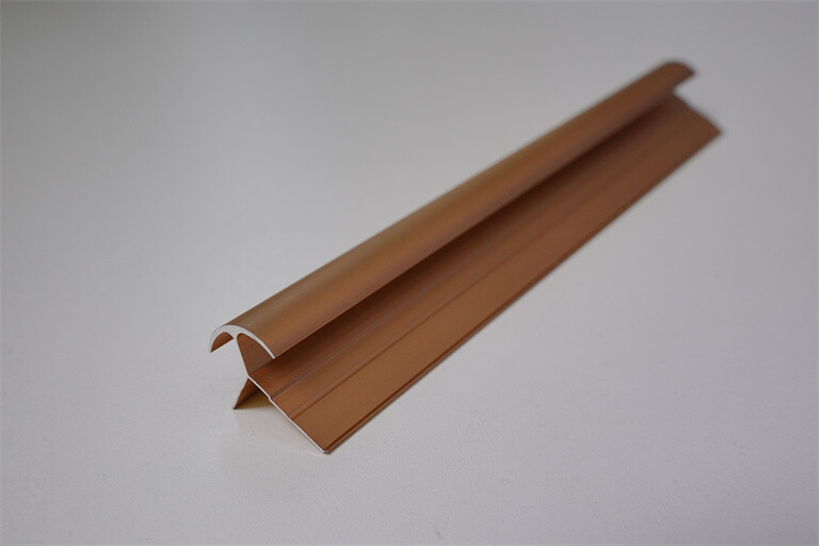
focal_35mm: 42
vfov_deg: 31.9
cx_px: 410
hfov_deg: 46.4
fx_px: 955
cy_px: 273
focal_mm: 42
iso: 800
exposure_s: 1/80
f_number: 10
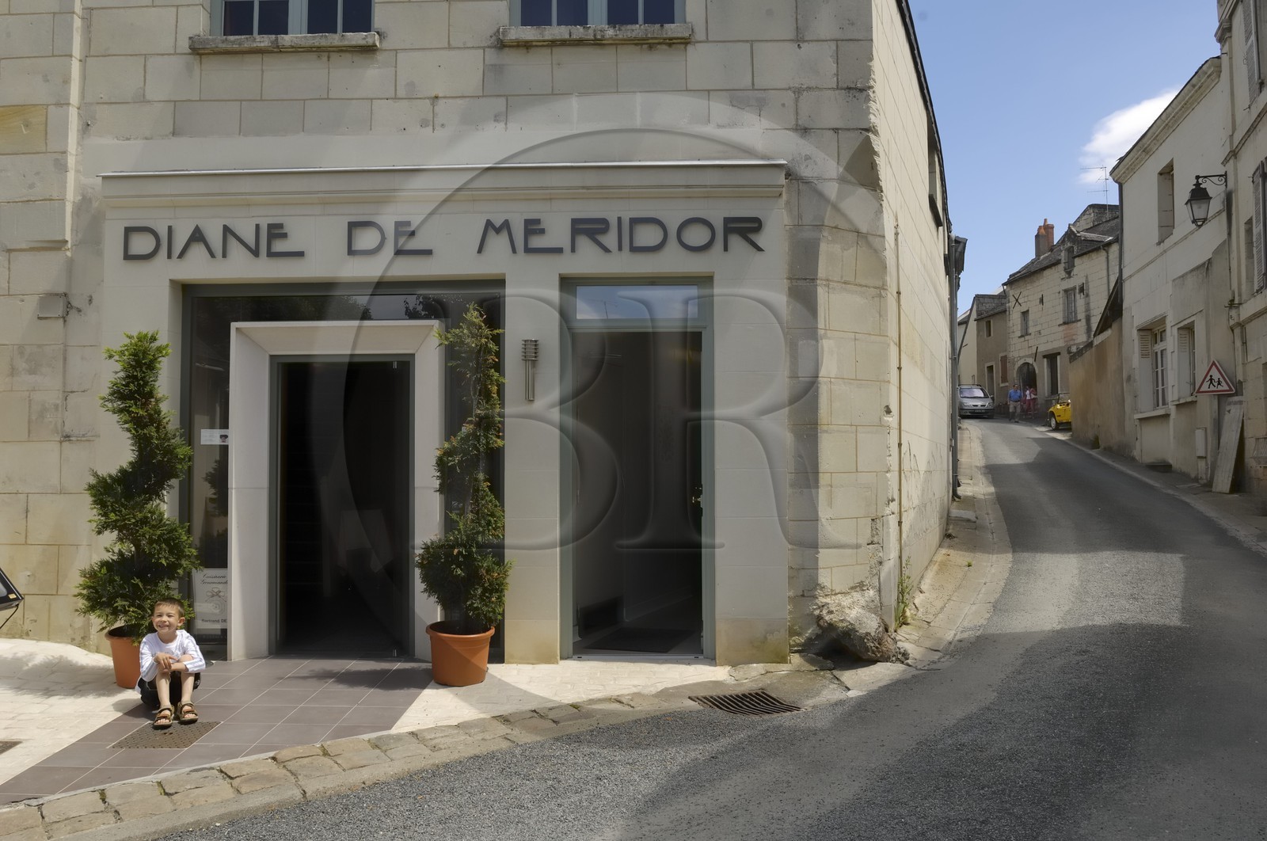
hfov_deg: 70.5
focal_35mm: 26
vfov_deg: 50.3
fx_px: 896
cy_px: 420
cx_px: 634
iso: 100
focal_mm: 17
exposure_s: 1/100
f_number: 11
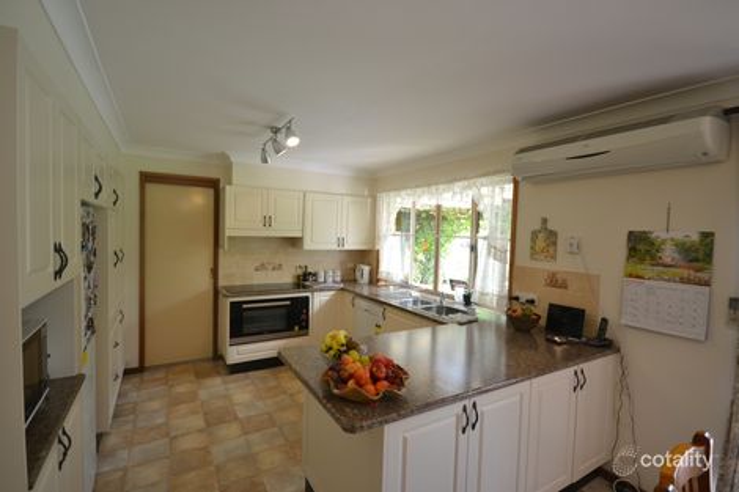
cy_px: 246
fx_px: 339
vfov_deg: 72.0
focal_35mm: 16
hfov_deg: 95.0
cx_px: 370
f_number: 4.2
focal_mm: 11
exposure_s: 1/60
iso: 450
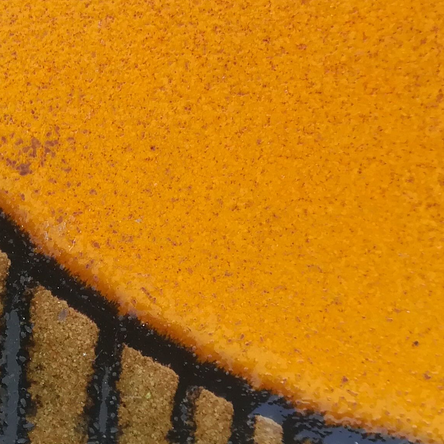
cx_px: -46
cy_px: 161
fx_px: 1146
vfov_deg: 21.9
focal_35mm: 79
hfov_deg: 20.8
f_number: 2.2
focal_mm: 3.83
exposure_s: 1/100
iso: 80
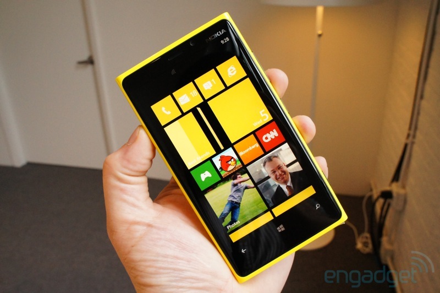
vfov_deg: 43.5
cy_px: 146
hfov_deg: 62.0
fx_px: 366
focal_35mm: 30
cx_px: 220
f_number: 10
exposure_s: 1/125
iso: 3200
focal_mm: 20
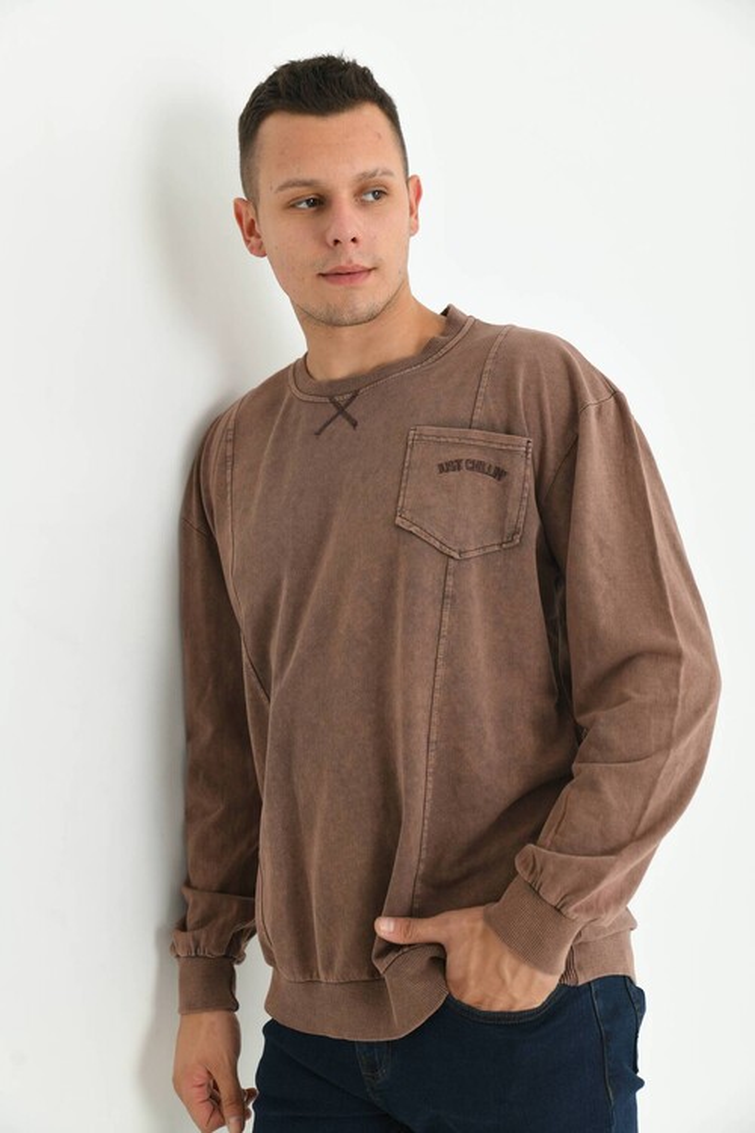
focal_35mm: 48
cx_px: 378
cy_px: 566
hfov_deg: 28.1
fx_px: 1510
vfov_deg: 41.1
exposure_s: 1/125
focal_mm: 48
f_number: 5.6
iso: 160
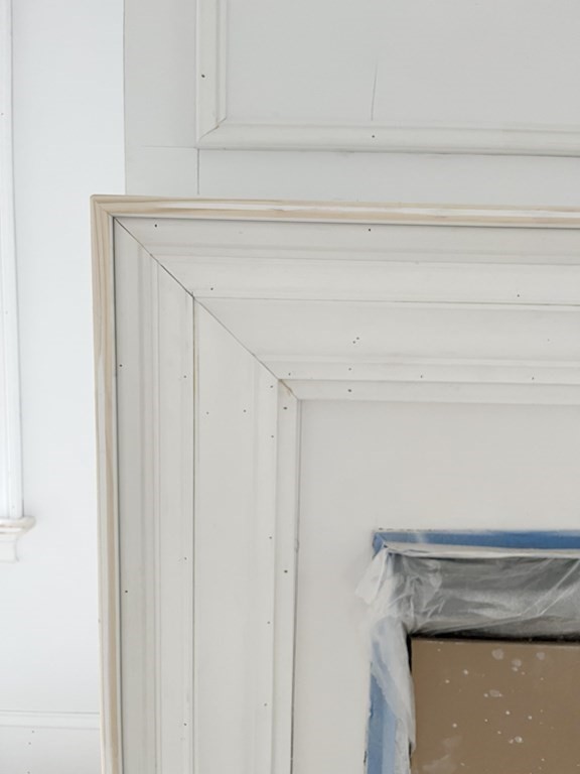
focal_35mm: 26
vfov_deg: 67.3
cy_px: 387
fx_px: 581
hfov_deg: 53.1
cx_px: 290
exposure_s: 1/90
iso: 125
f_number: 1.6
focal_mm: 5.1
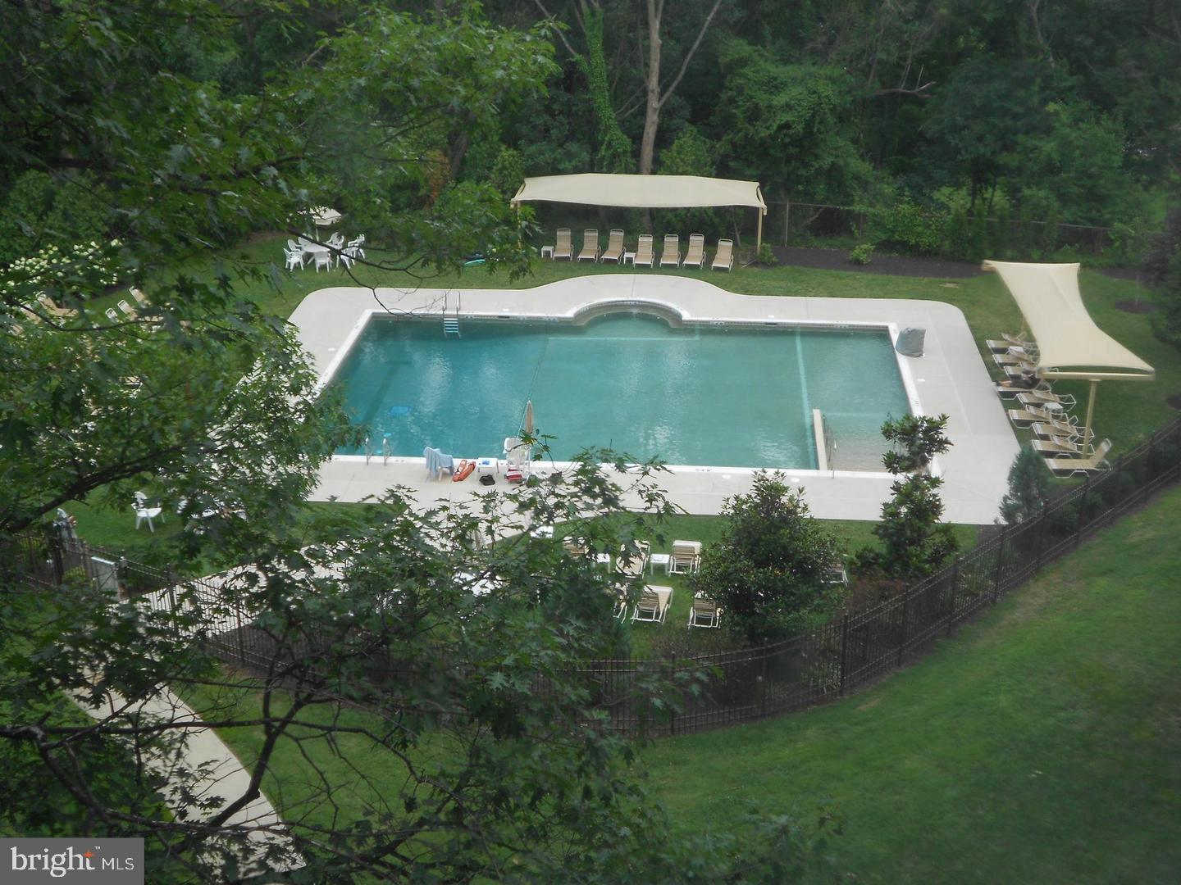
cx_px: 590
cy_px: 442
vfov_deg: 33.6
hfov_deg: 43.9
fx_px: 1467
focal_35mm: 43
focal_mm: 7.7
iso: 80
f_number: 4.2
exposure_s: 1/125
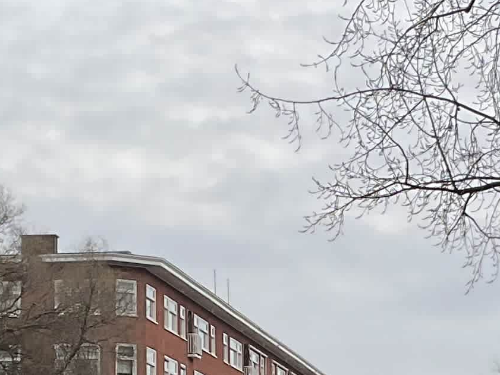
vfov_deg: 10.6
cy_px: 373
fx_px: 2008
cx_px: 345
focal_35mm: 139
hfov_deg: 14.2
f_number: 1.8
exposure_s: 1/262
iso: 16
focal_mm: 3
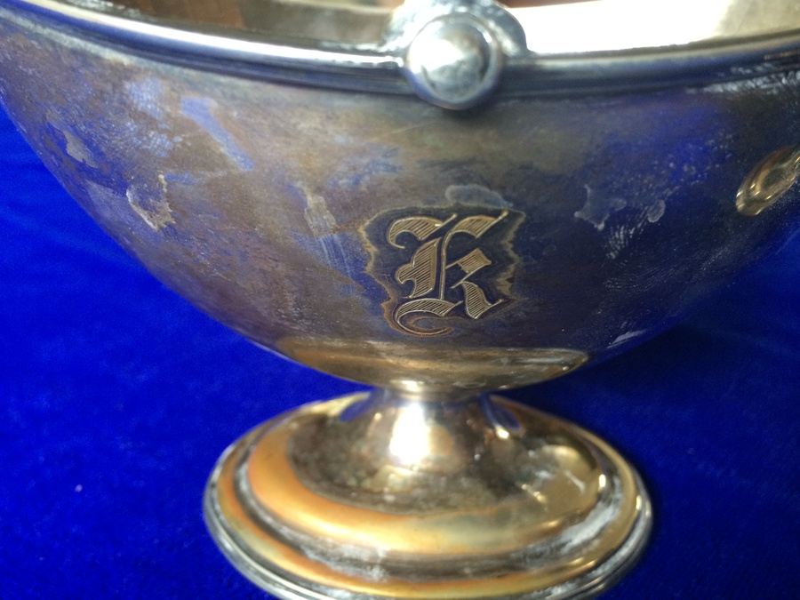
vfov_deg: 46.8
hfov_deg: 60.0
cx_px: 400
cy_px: 300
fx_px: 693
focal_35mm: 30
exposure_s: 1/30
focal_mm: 4.12
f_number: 2.2
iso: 160
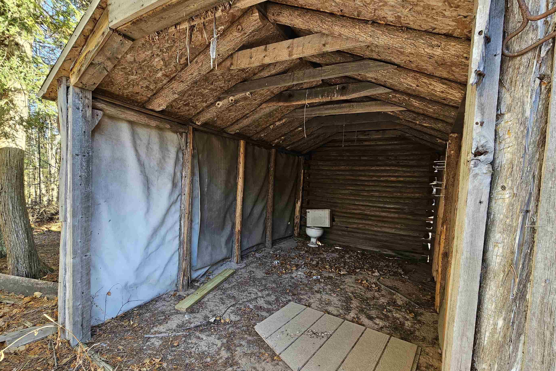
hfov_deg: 100.2
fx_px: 232
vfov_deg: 77.2
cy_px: 199
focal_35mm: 15
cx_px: 259
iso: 64
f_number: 2.2
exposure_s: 1/60
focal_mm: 2.2
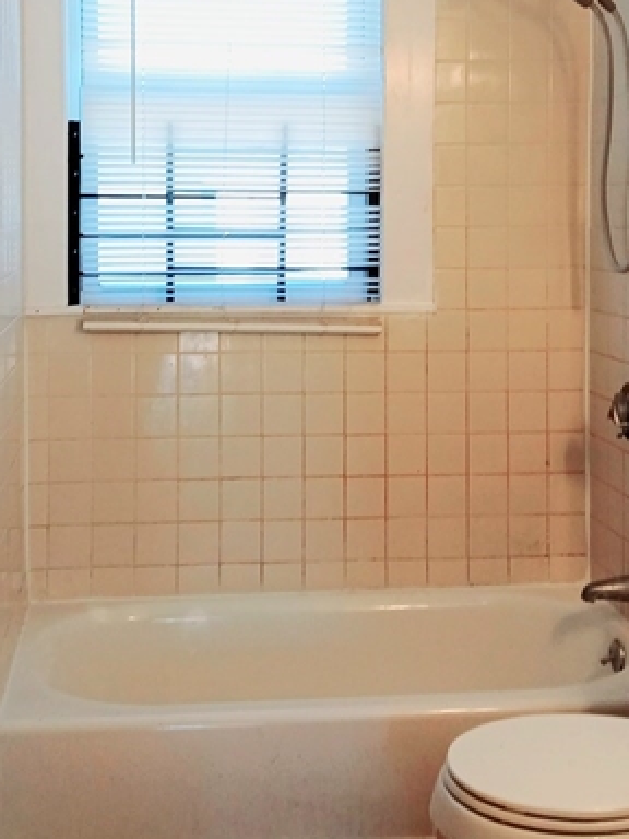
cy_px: 232
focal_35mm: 52
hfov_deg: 28.0
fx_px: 1260
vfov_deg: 36.1
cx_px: 297
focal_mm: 3.98
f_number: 1.8
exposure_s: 1/60.2
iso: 50
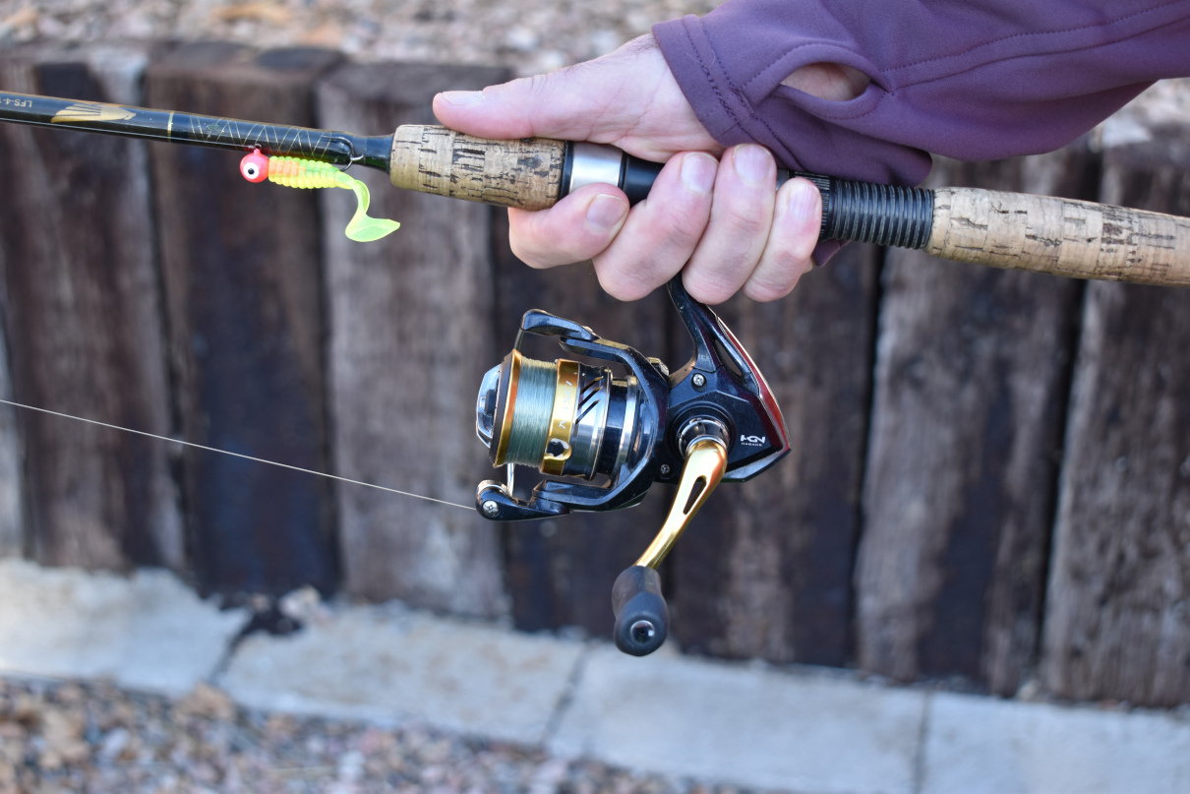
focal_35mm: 60
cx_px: 595
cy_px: 397
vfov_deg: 22.6
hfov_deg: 33.4
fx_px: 1983
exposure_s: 1/60
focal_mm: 40
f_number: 5
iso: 220
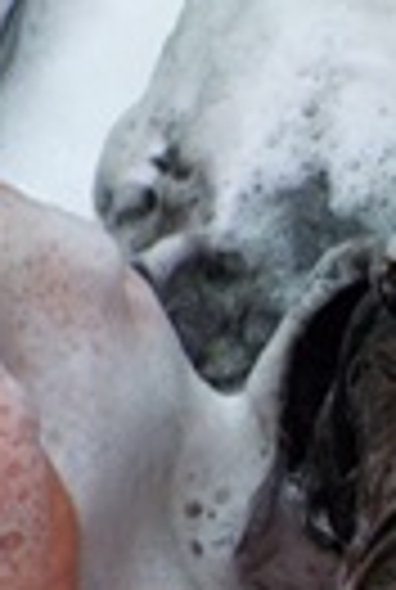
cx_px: 554
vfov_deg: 21.2
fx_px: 1559
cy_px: 468
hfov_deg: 13.8
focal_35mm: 95
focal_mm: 4.1
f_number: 3.3
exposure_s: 1/30
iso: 280
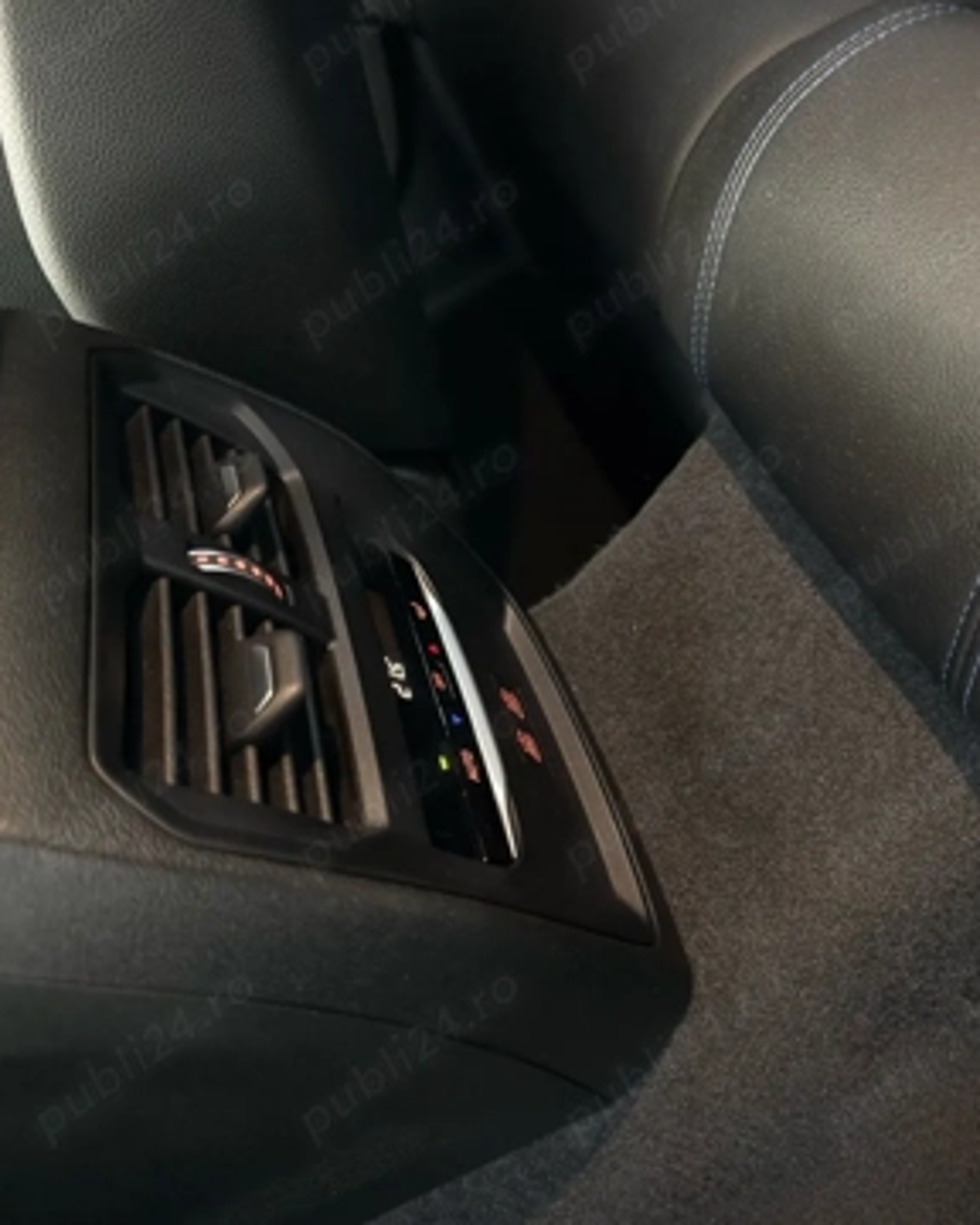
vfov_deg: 65.9
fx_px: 943
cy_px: 565
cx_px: 476
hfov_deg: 54.9
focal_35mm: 26
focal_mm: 6.76
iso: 2000
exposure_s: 1/27
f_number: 1.78
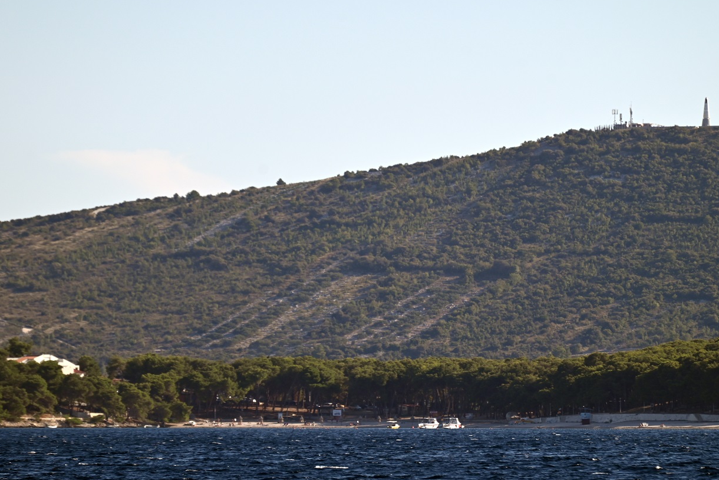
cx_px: 394
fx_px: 7371
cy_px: 286
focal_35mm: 369
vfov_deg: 3.7
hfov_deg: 5.6
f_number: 5.6
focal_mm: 300
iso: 180
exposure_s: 1/1000
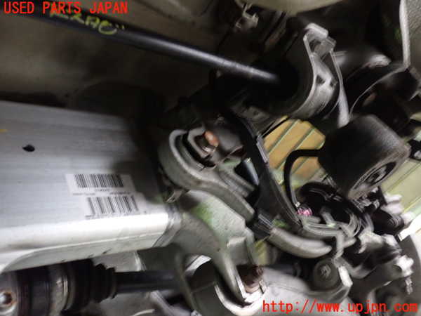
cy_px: 158
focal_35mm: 30
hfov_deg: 60.0
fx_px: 365
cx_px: 210
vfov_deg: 46.8
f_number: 2.3
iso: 800
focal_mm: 5.4
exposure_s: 1/15
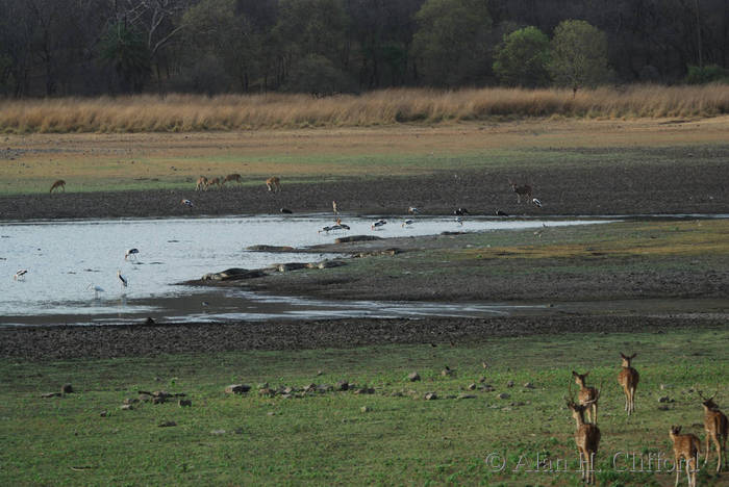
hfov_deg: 8.3
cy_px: 244
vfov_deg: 5.6
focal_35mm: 248
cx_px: 364
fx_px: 5016
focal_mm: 165
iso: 140
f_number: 5.3
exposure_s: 1/250
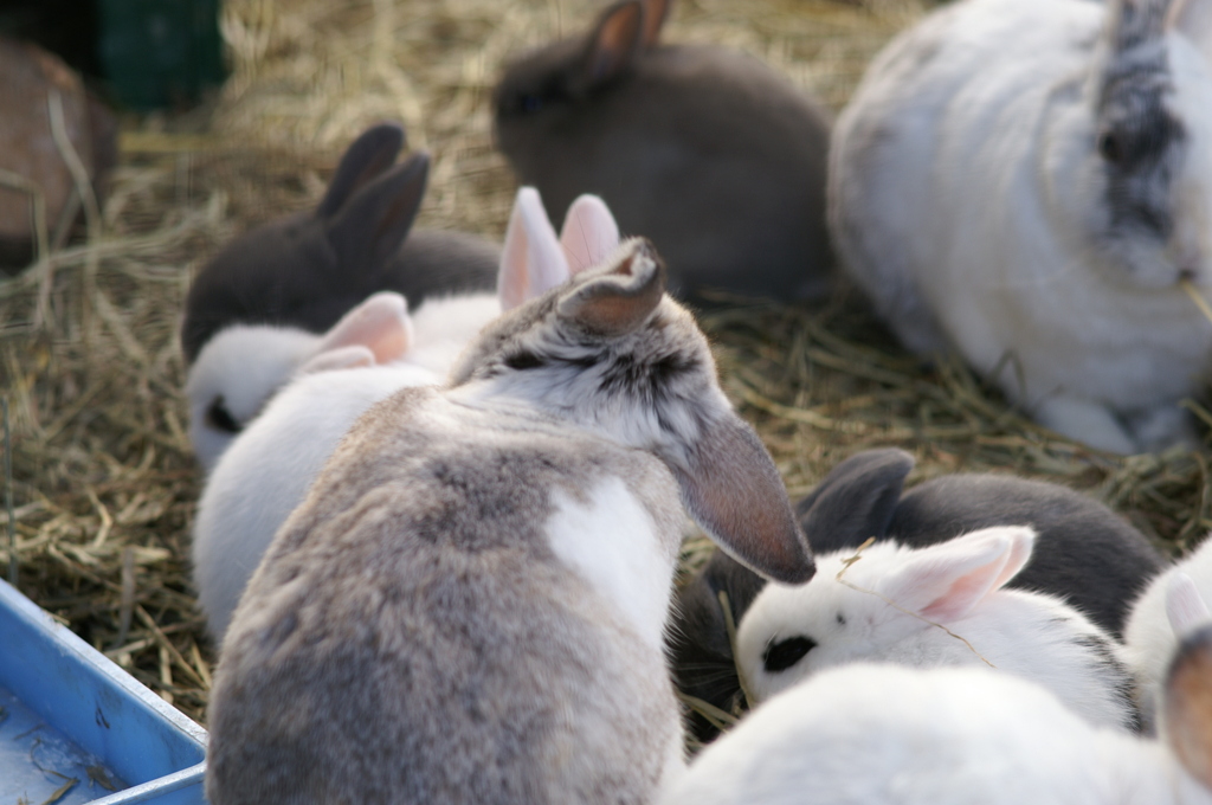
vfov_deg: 10.7
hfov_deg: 16.1
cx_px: 606
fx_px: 4287
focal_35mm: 128
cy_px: 402
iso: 100
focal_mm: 85
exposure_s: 1/50
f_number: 4
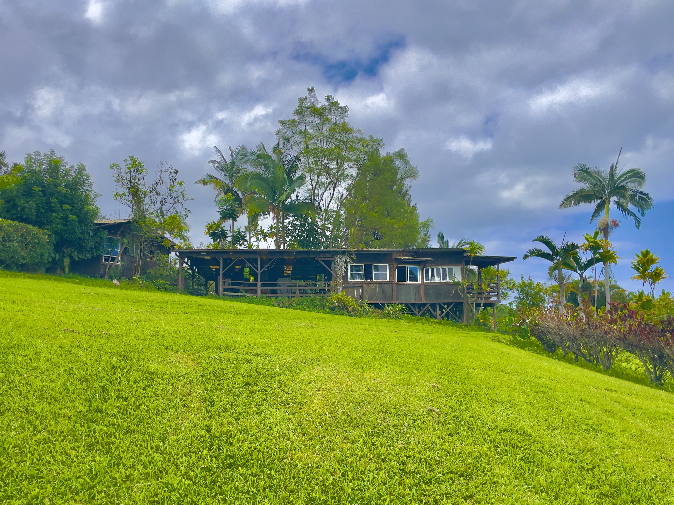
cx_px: 332
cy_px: 254
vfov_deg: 51.3
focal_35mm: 27
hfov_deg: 65.3
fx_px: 526
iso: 32
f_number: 1.6
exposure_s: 1/3205
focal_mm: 4.2
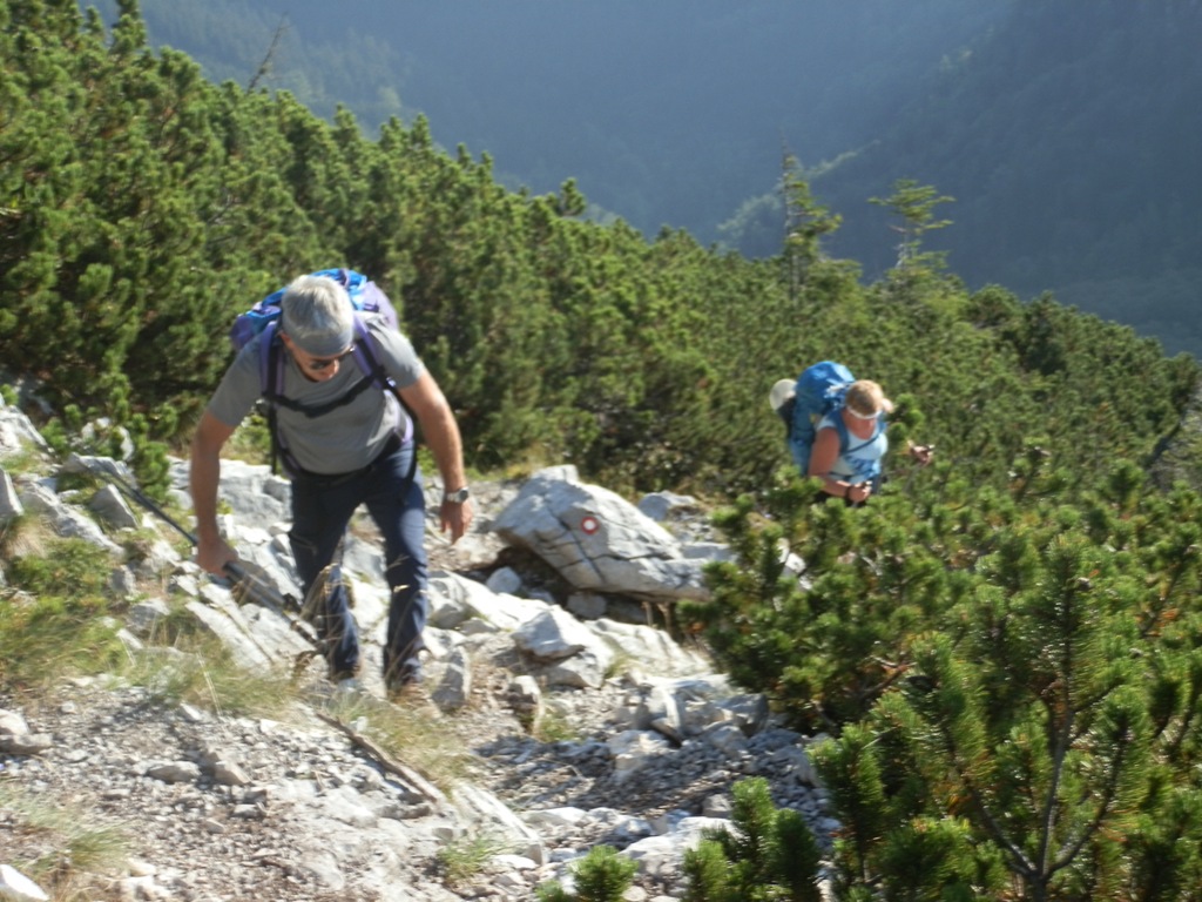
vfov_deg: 19.1
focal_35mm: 77
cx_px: 601
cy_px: 451
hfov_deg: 25.3
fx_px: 2674
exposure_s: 1/200
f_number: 3.9
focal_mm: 13.82
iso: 64
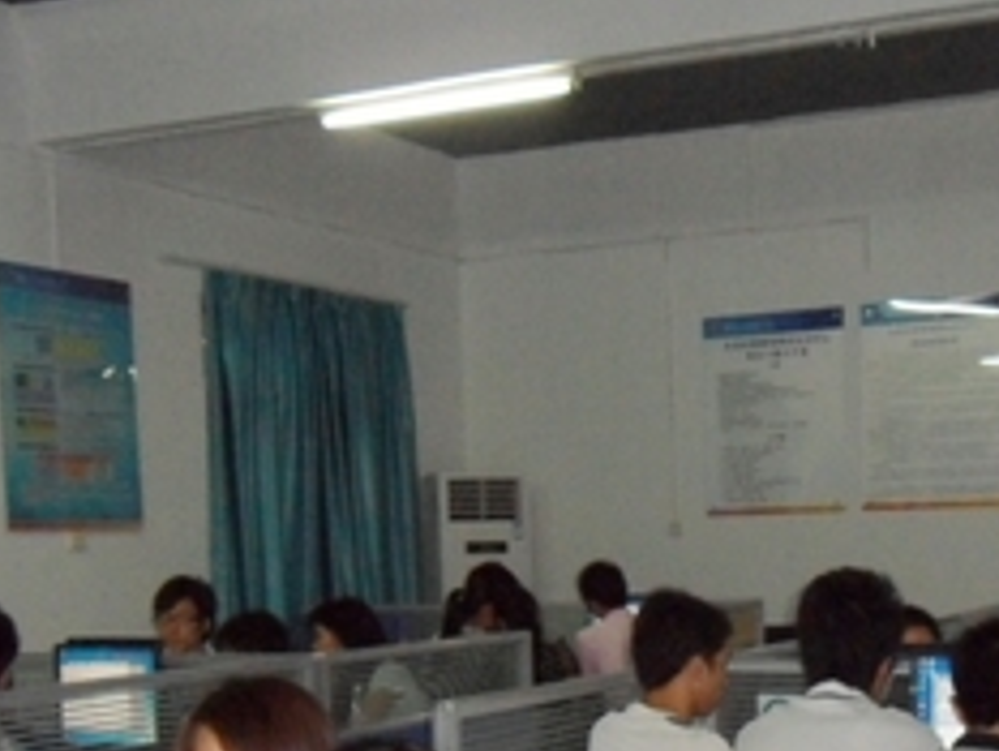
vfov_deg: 24.2
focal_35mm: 58
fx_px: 1675
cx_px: 617
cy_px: 740
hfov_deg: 33.1
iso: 400
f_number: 3.5
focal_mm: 4.9
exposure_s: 1/45
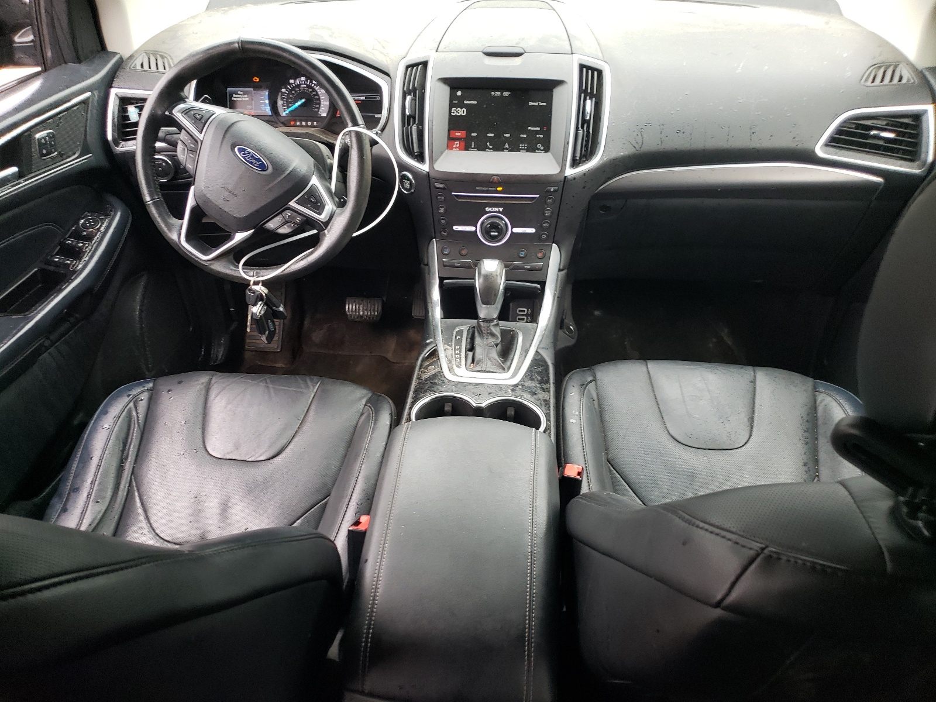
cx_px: 468
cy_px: 351
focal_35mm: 26
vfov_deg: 53.1
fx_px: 703
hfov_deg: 67.3
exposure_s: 1/60.2
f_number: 1.5
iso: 89
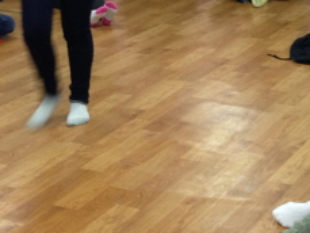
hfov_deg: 19.4
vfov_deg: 14.2
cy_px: -55
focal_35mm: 101
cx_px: 210
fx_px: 905
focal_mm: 4.13
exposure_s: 1/20
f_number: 2.4
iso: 125
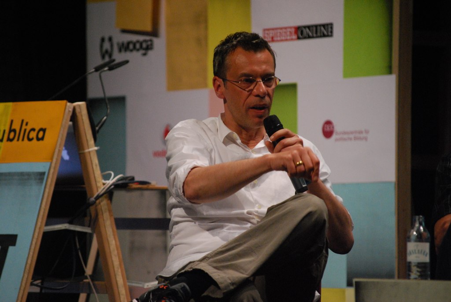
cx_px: 226
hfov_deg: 8.6
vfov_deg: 5.7
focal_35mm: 240
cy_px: 151
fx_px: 3010
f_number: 5.3
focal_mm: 160
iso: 1600
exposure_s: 1/160
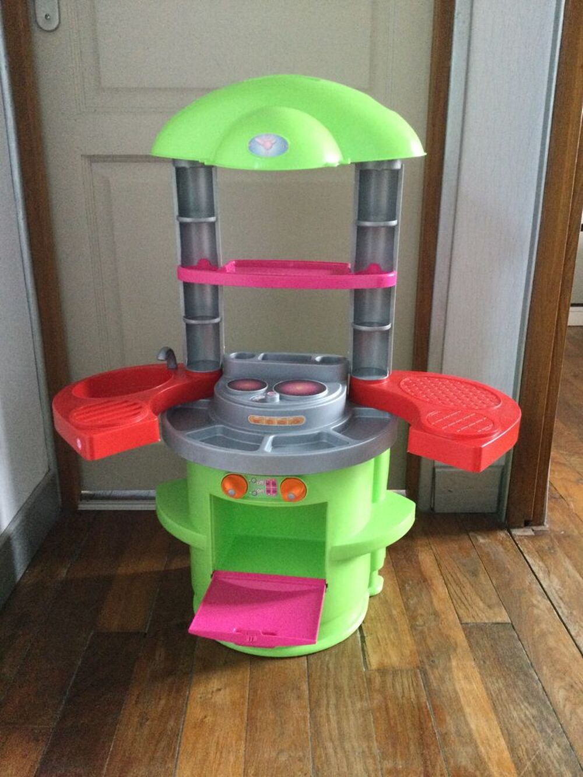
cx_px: 292
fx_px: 696
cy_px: 388
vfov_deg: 58.3
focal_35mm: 31
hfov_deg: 45.4
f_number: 2.4
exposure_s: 1/17
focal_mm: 3.3
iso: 200
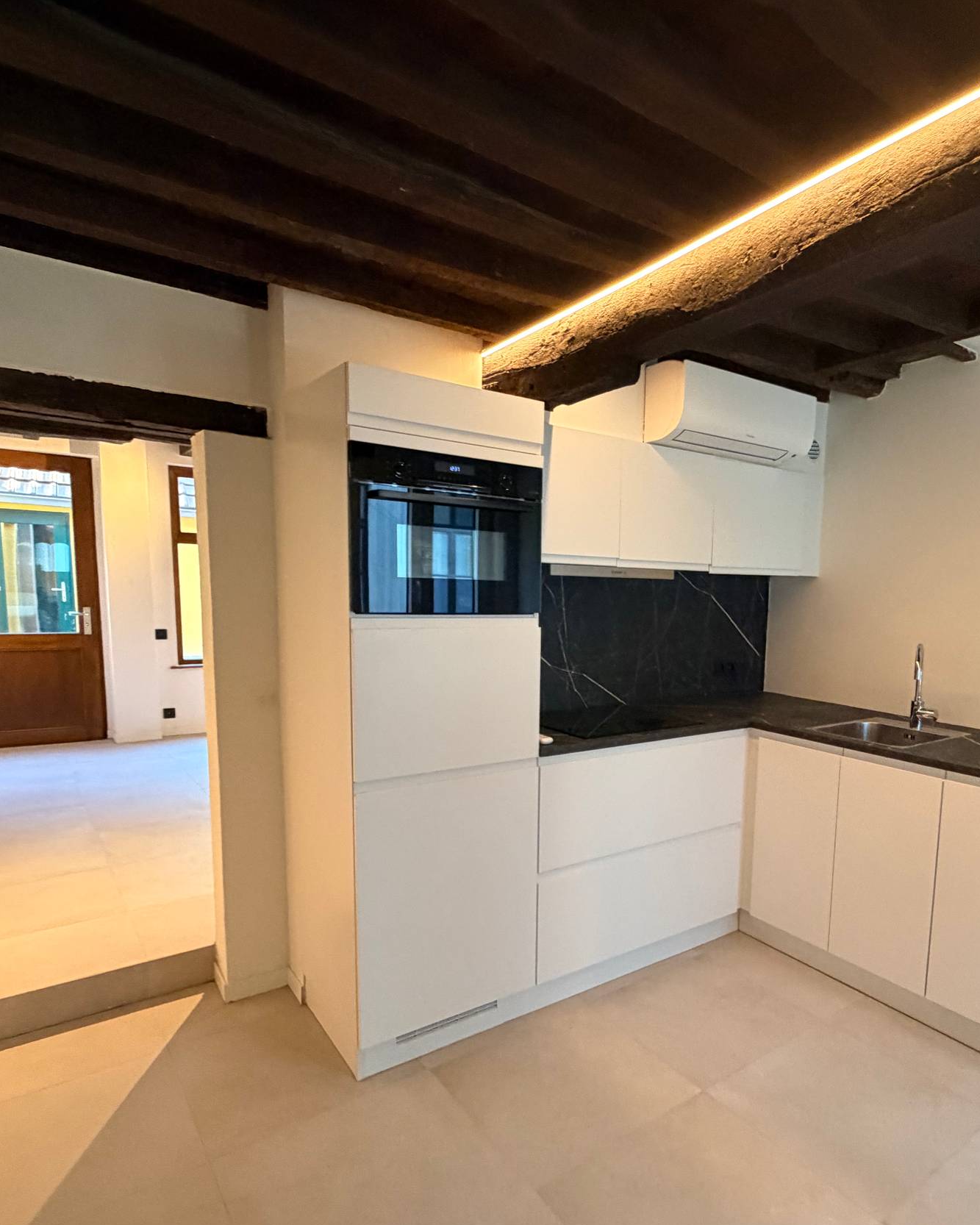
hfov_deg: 64.0
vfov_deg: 77.3
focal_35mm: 21
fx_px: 761
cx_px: 646
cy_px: 682
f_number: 2.2
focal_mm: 2.22
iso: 500
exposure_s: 1/50
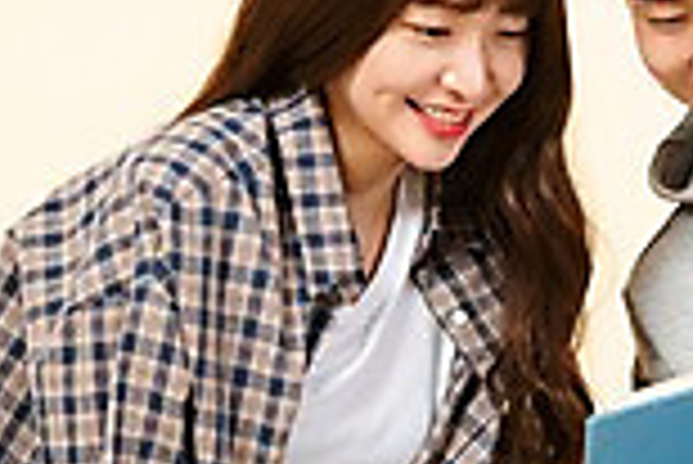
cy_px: 342
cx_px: 387
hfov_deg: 4.2
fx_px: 9383
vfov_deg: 2.8
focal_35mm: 487
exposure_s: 1/125
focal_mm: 125
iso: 100
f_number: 11
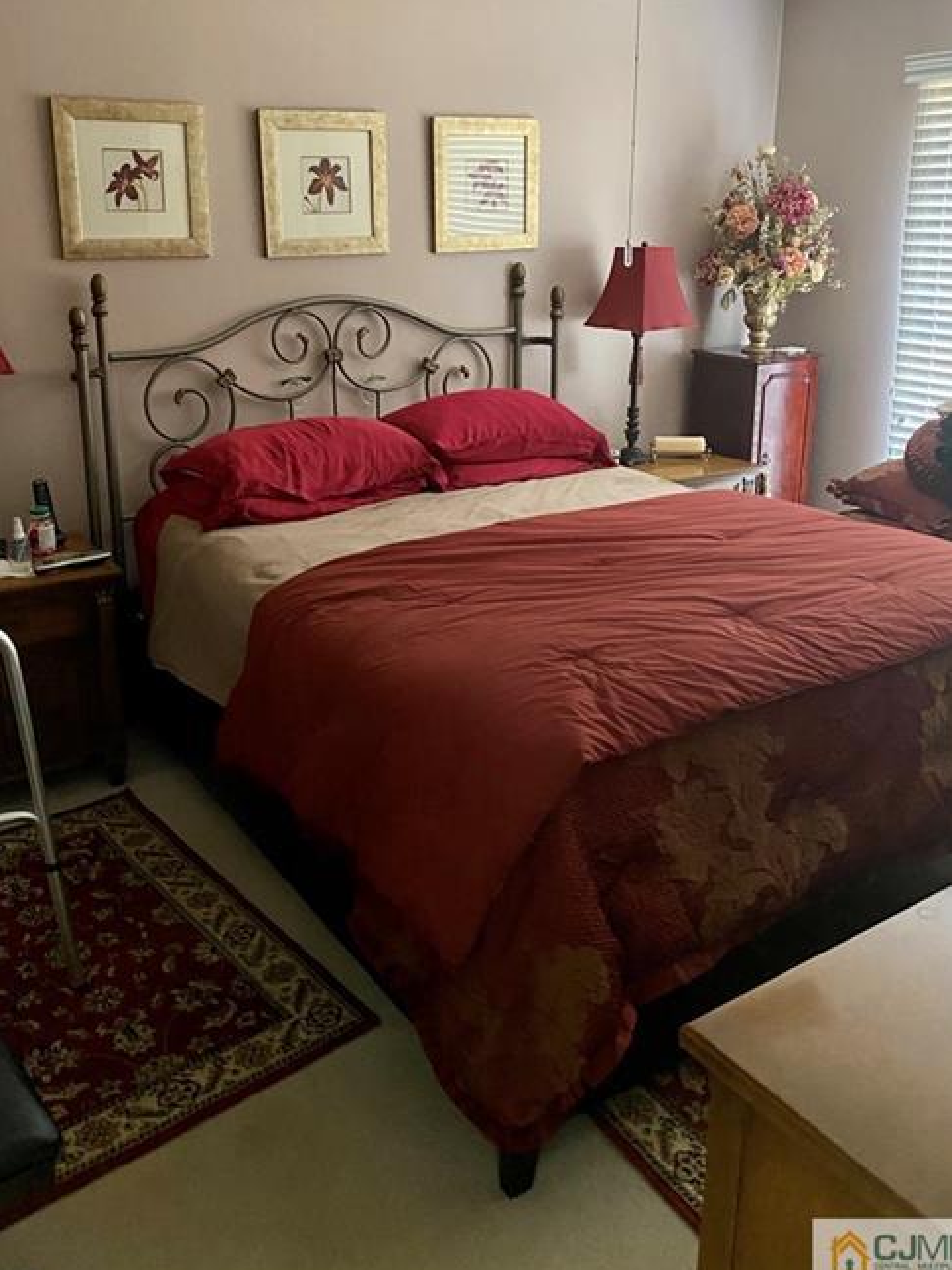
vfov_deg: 58.0
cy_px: 530
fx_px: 1137
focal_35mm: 31
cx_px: 471
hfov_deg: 45.4
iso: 640
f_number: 1.8
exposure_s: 1/30
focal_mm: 4.25
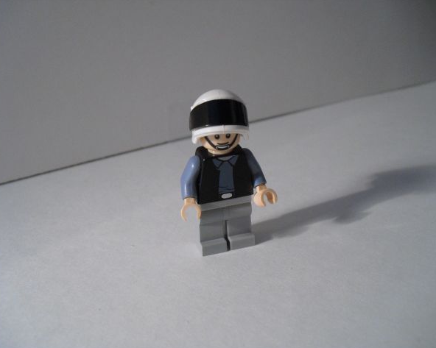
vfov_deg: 39.1
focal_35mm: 38
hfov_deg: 48.0
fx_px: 490
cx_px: 214
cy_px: 175
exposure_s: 1/80
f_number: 3.1
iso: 400
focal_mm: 6.3
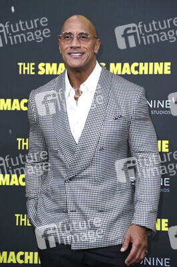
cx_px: 88
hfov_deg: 10.1
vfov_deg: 15.2
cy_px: 134
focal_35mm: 135
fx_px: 997
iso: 1000
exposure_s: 1/250
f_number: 5.6
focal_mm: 135
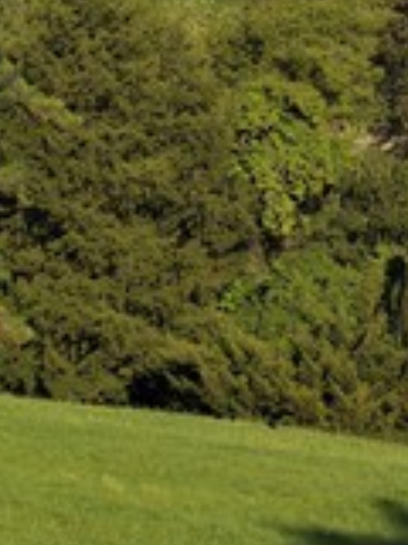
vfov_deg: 14.1
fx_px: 2184
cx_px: 581
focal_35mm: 139
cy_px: 82
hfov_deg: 10.4
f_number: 10
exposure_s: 1/160
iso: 200
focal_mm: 55
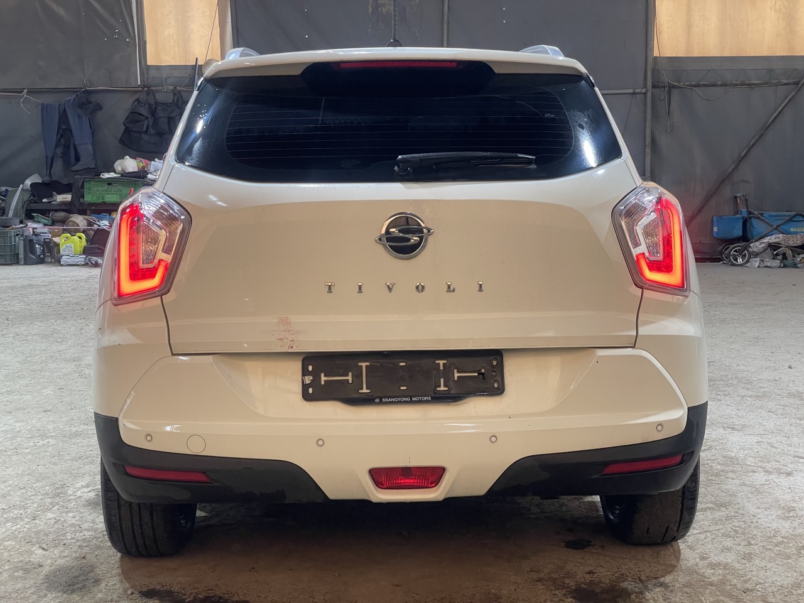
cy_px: 302
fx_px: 1208
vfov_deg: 28.0
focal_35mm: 52
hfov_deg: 36.8
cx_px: 402
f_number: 2
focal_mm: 6
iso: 200
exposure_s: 1/120
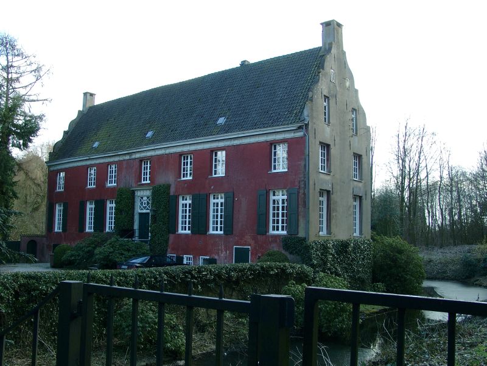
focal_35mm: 35
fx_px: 492
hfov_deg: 52.6
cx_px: 244
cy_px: 183
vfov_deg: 40.7
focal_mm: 7.39
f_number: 4
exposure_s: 1/103
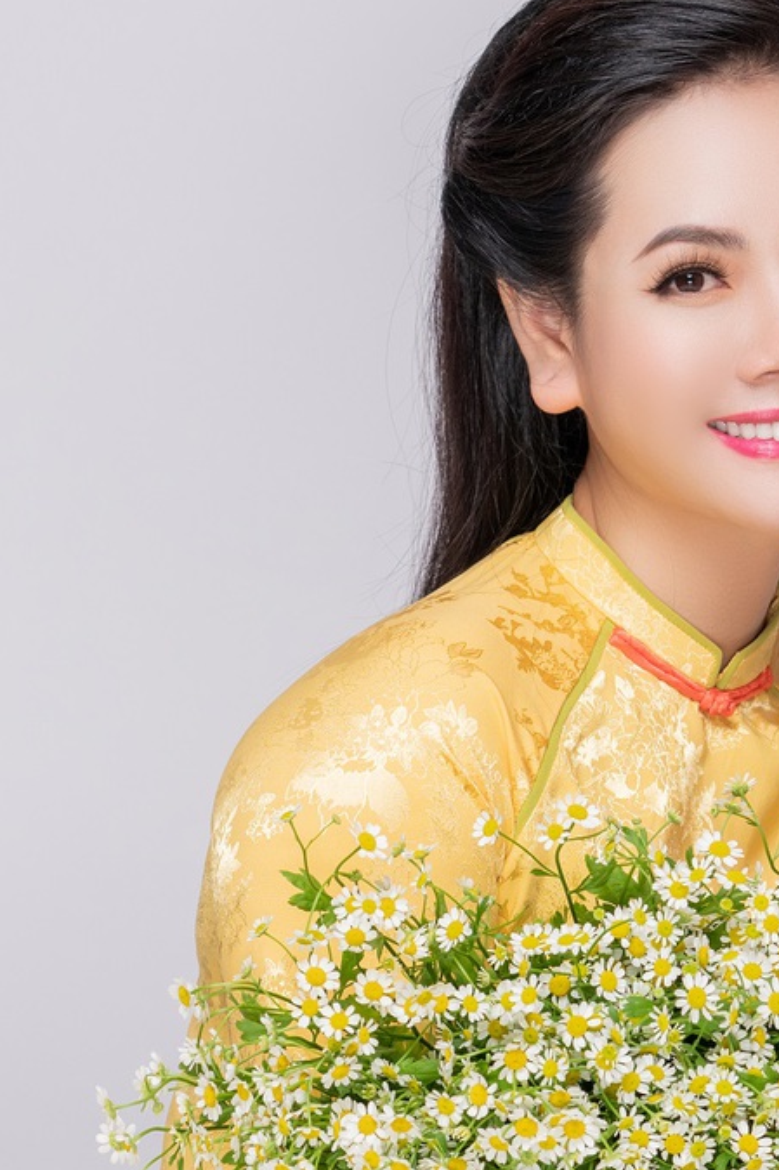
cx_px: 606
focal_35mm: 266
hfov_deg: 5.2
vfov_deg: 7.7
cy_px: 953
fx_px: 8638
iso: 125
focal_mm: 93
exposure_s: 1/160
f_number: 5.6
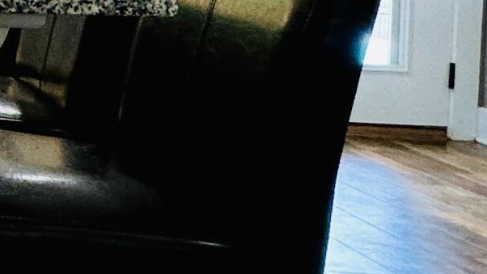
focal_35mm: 76
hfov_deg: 19.3
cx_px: -434
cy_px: -78
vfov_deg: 15.2
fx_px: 982
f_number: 2.2
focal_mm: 2.22
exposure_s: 1/120
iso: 125
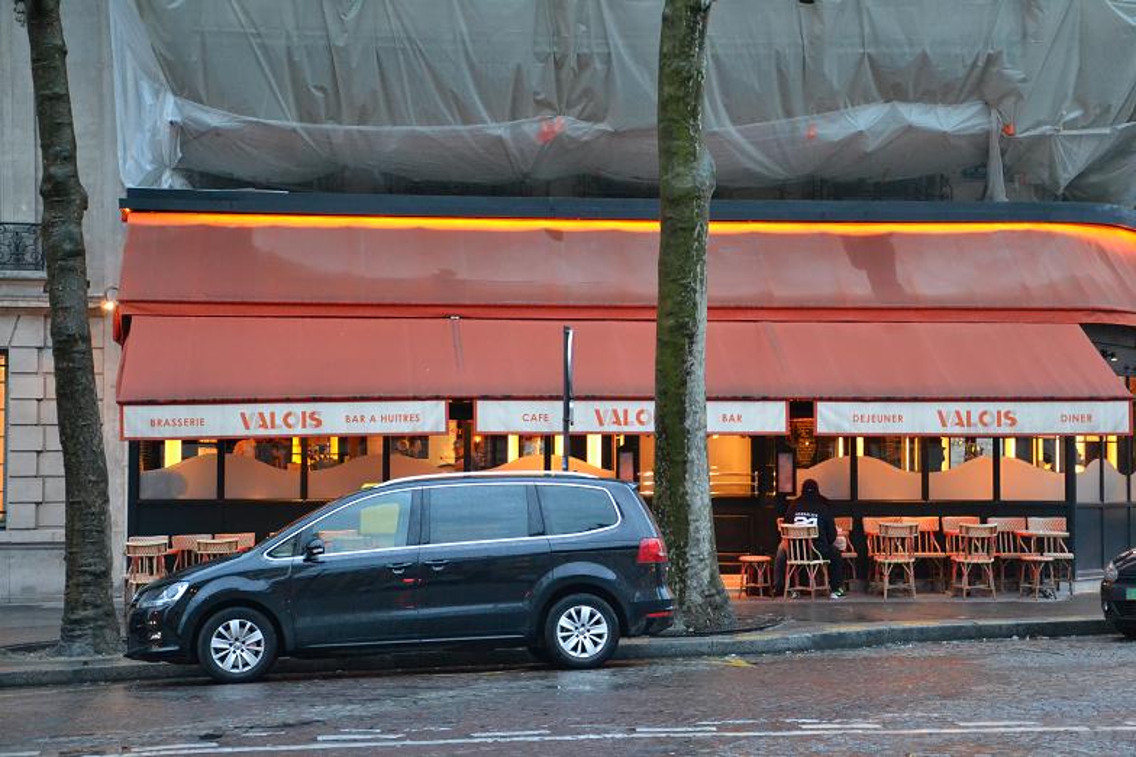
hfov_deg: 26.0
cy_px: 378
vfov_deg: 17.5
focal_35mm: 78
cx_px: 568
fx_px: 2462
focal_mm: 52
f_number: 5
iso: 3200
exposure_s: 1/25
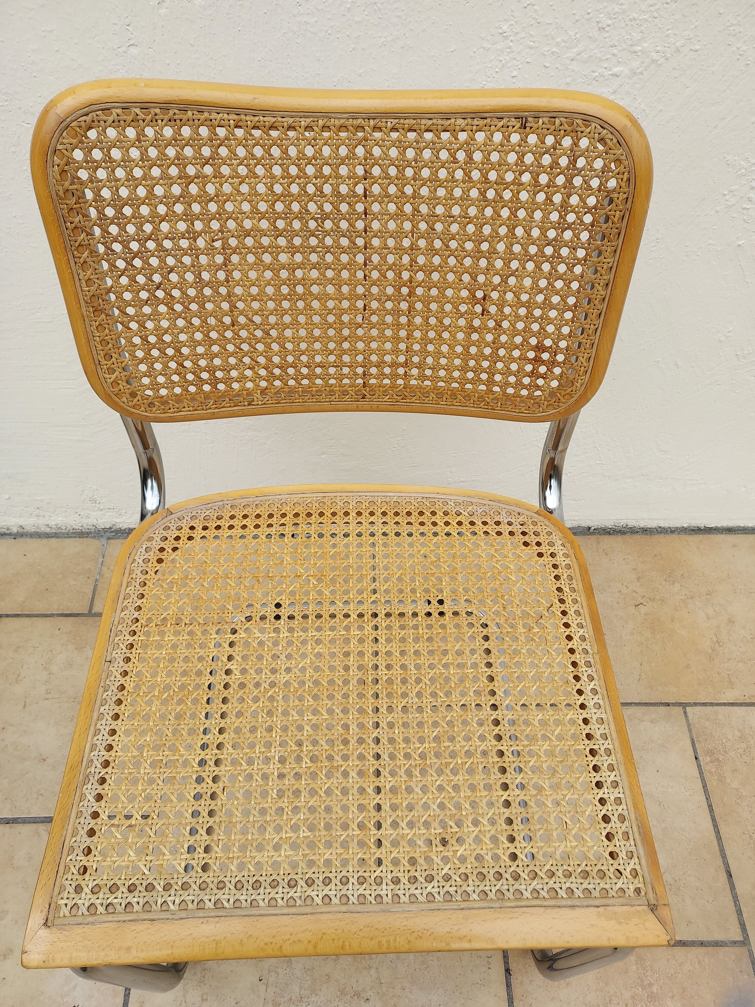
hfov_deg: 56.8
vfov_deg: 71.6
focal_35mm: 24
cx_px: 378
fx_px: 698
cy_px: 504
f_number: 1.8
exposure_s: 1/459
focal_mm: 4.6
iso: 40
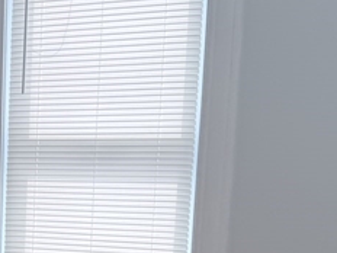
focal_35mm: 106
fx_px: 1032
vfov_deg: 13.5
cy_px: 321
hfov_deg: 17.0
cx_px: -148
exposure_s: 1/177
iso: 80
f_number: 1.78
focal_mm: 6.76
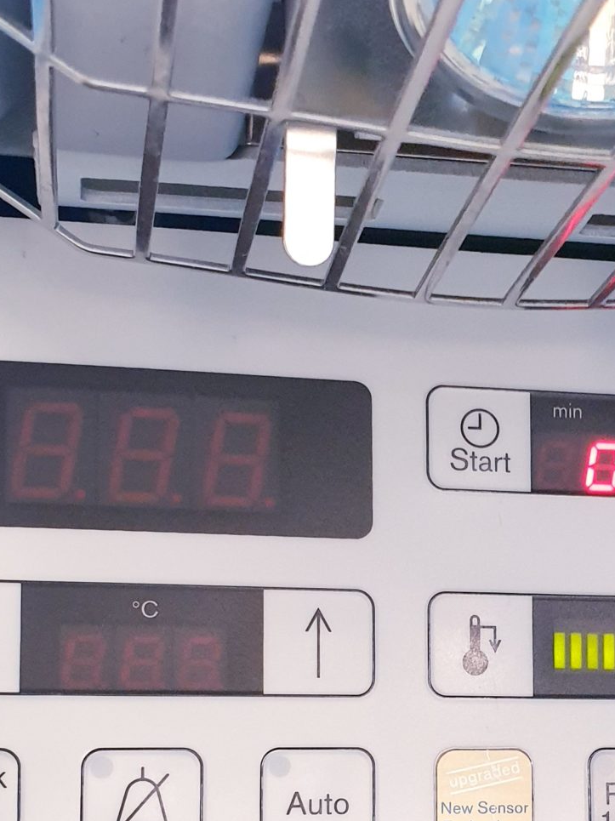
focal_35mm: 69
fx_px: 1636
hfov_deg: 21.0
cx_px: 510
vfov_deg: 27.5
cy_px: 679
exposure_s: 1/33
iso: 320
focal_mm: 4.3
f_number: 2.4
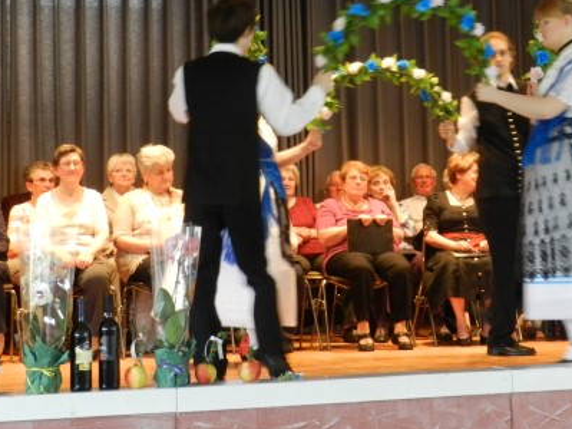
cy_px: 112
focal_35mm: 85
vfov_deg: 17.3
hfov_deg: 22.9
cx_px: 393
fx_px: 1404
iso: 720
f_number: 4.4
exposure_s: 1/25
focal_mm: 9.4
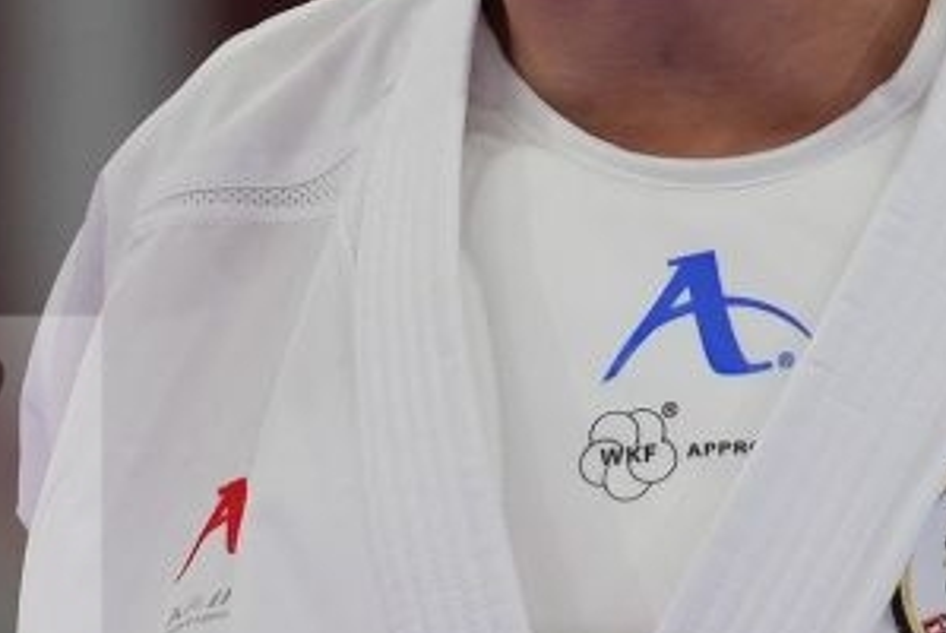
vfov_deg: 0.8
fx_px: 47450
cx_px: 880
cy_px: 605
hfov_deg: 1.1
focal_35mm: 1804
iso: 400
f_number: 2.8
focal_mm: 200
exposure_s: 1/1000
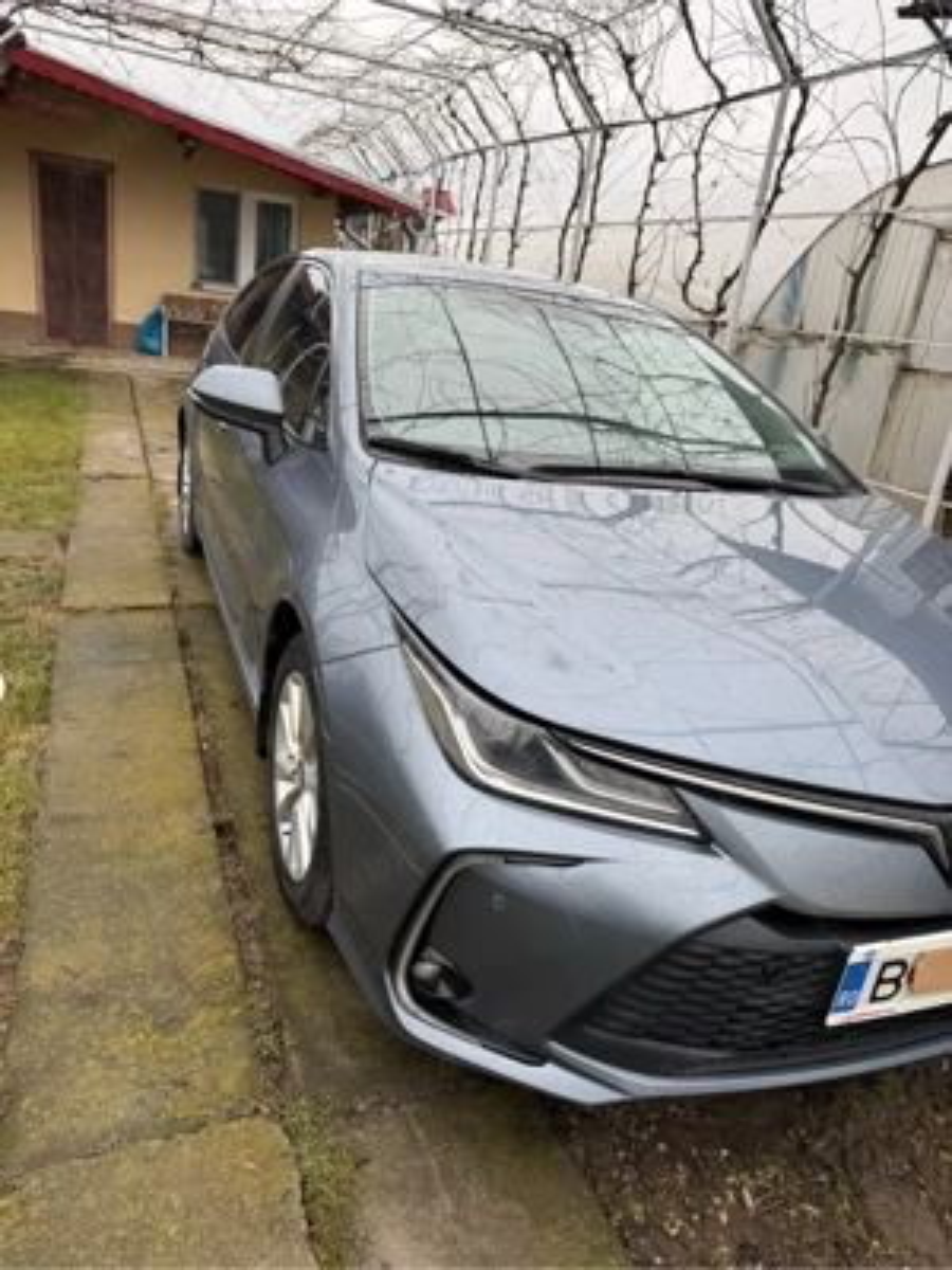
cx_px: 476
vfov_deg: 71.6
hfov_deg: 56.8
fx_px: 880
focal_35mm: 24
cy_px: 635
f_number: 1.78
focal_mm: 6.76
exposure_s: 1/849
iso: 80
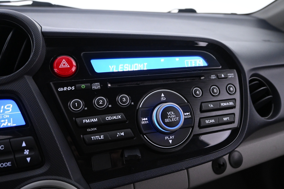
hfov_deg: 67.4
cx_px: 142
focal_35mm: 27
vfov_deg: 47.9
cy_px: 94
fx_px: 213
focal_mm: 18
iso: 2500
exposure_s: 1/40
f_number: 3.5
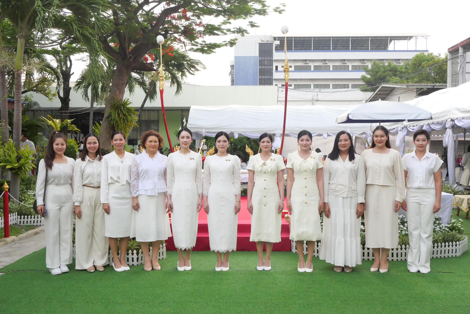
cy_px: 157
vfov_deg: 37.9
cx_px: 235
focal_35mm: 35
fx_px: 457
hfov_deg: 54.4
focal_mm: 17
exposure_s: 1/4000
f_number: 7.1
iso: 4000
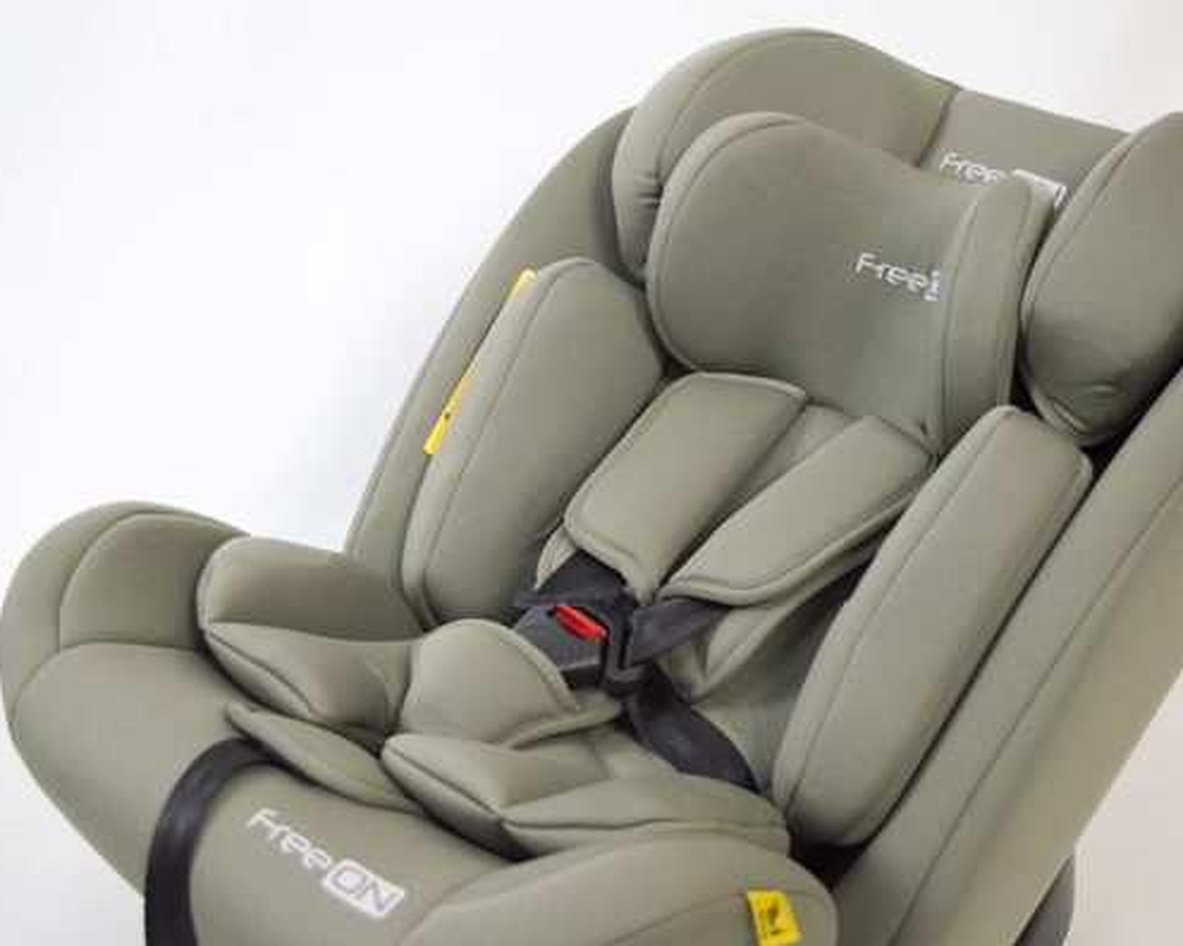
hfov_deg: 32.5
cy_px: 472
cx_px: 605
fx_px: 2031
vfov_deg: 26.2
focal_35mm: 58
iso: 400
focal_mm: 34
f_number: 4.5
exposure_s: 1/80
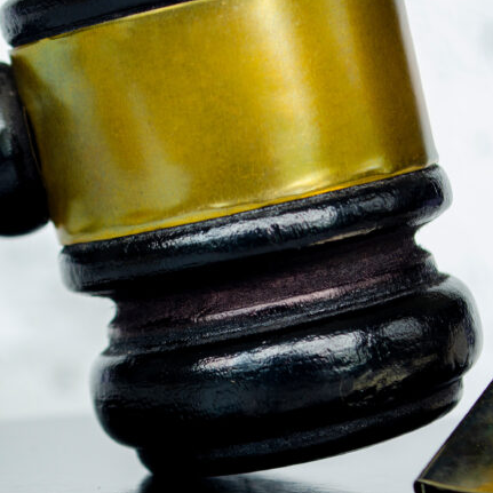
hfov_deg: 11.1
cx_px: 238
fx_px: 2530
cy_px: 210
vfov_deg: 11.1
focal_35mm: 157
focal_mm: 52
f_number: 8
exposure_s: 1/10
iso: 100
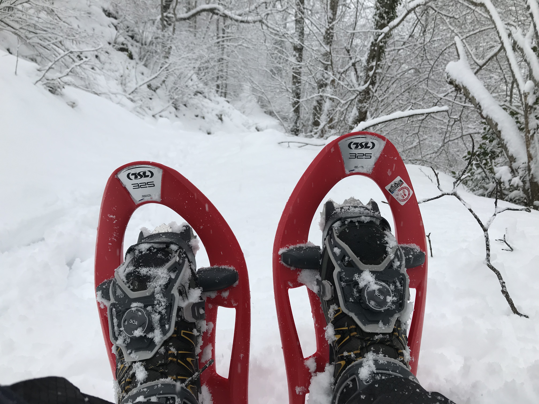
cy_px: 202
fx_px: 436
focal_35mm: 28
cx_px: 270
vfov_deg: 49.7
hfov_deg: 63.4
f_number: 1.8
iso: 20
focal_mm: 3.99
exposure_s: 1/256
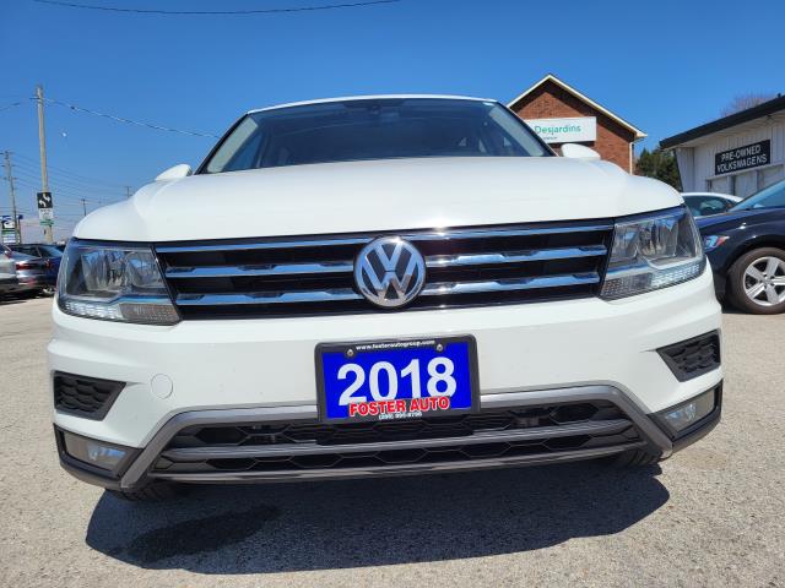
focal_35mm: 26
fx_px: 590
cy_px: 294
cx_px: 392
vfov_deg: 53.1
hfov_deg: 67.3
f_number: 1.8
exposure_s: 1/5075
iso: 40
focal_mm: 5.4
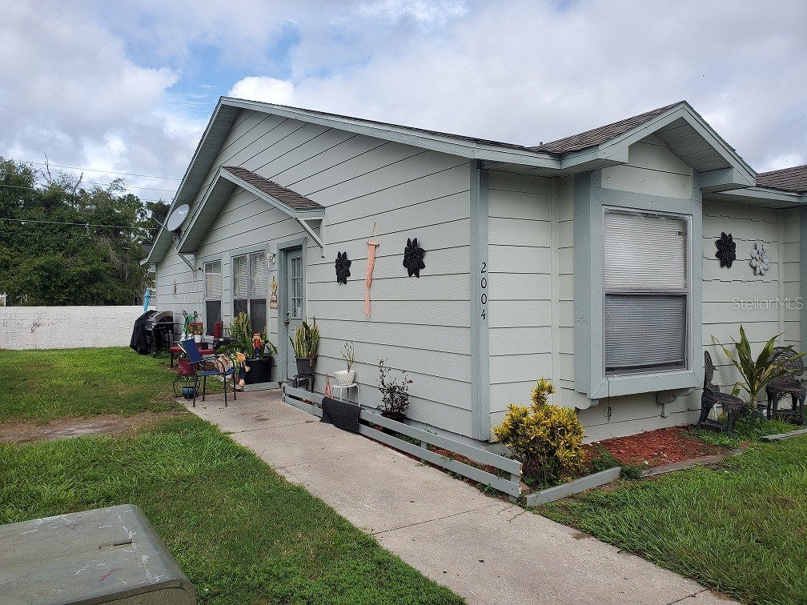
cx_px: 404
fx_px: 606
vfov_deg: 53.1
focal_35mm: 26
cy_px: 302
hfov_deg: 67.3
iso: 50
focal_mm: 4.3
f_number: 2.4
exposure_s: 1/1222
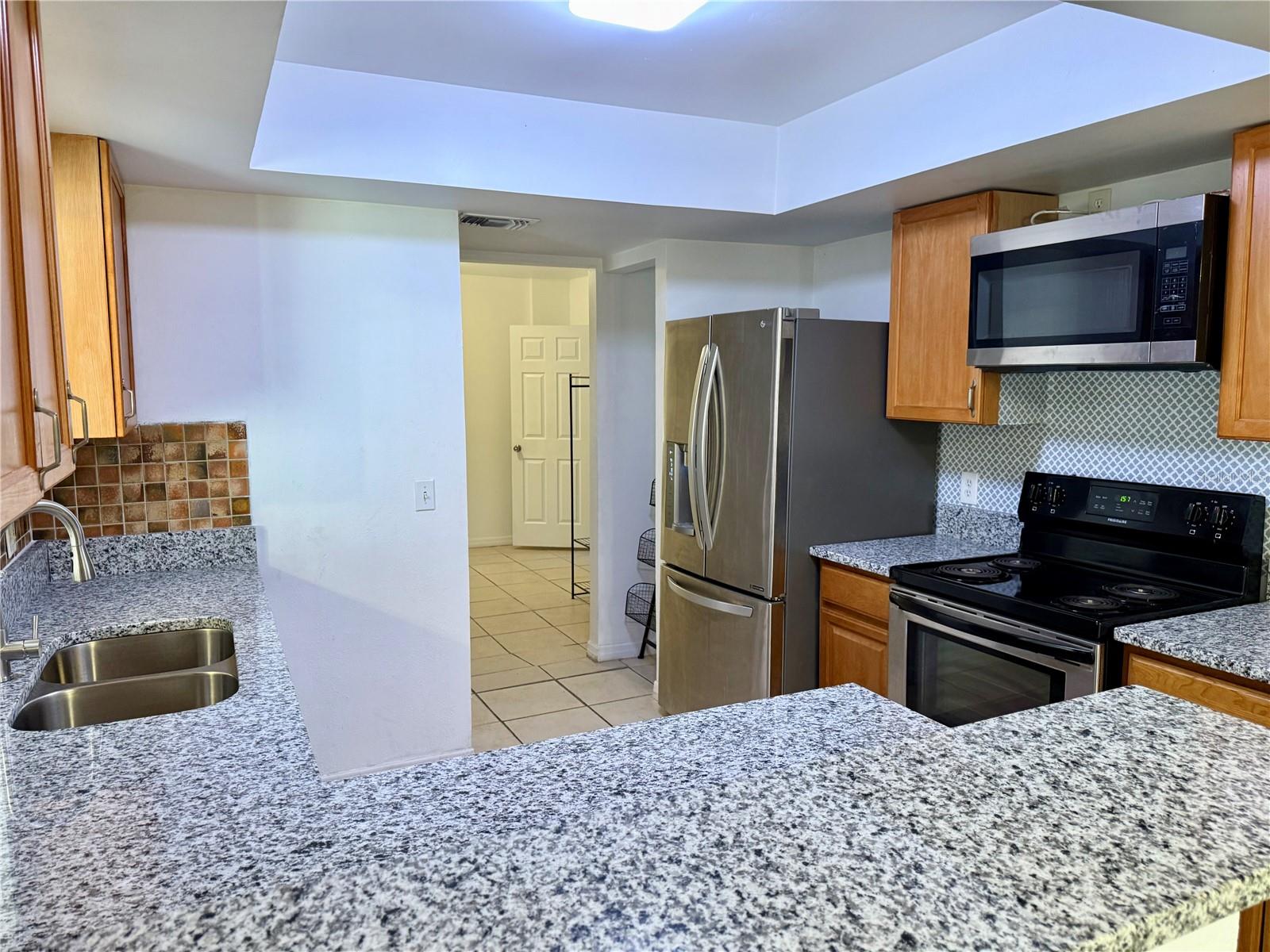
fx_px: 881
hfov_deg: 71.6
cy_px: 476
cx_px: 635
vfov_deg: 56.8
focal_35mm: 24
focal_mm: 6.76
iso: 250
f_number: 1.78
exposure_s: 1/60
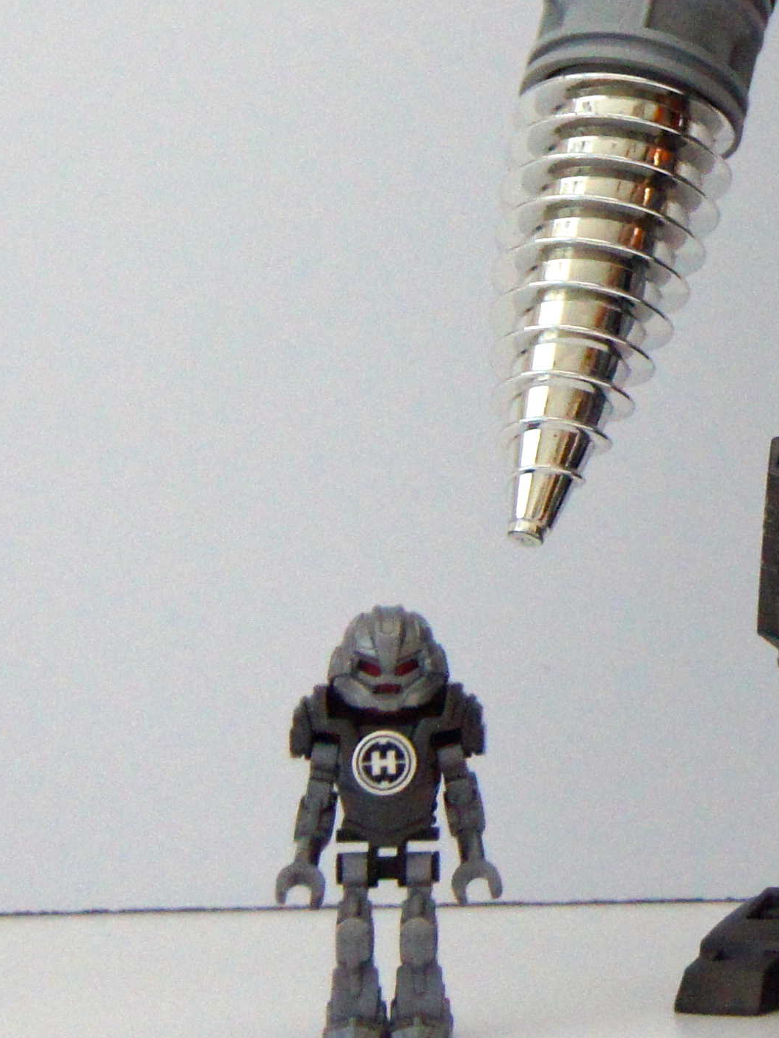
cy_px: 13
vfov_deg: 8.4
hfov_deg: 6.3
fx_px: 7019
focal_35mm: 234
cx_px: 1106
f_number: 4.5
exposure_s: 1/40
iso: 1600
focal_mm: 50
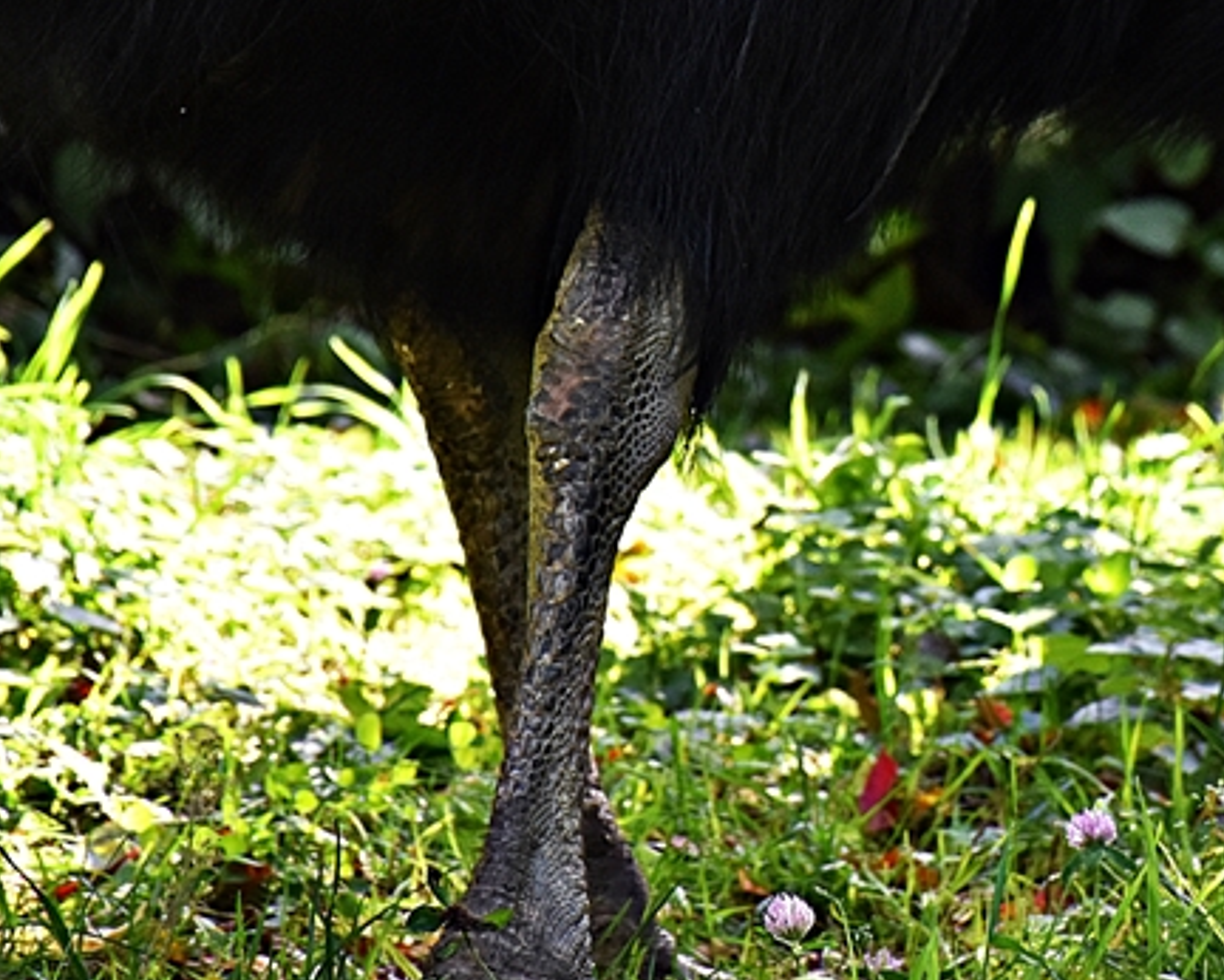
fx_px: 16925
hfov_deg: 4.1
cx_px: 870
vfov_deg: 3.3
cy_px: 103
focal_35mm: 467
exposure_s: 1/500
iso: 1250
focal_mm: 140
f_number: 5.6
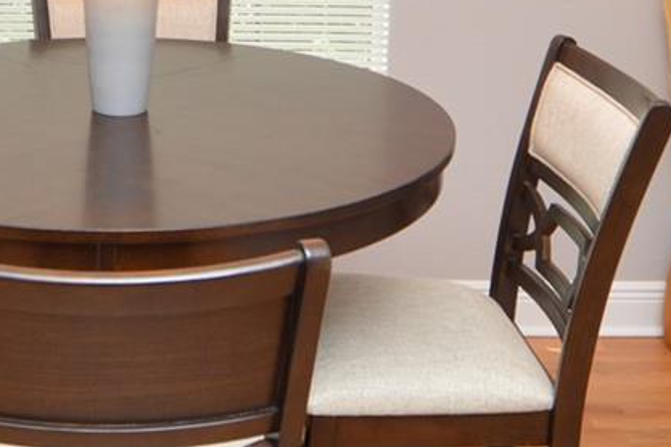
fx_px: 1286
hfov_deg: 28.5
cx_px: 124
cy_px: -36
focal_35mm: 69
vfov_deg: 19.0
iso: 400
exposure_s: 1/80
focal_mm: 12
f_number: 4.5
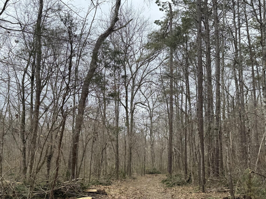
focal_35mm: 39
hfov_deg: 47.8
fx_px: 300
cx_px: 125
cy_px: 146
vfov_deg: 36.1
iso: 80
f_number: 1.78
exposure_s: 1/1026
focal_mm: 6.76
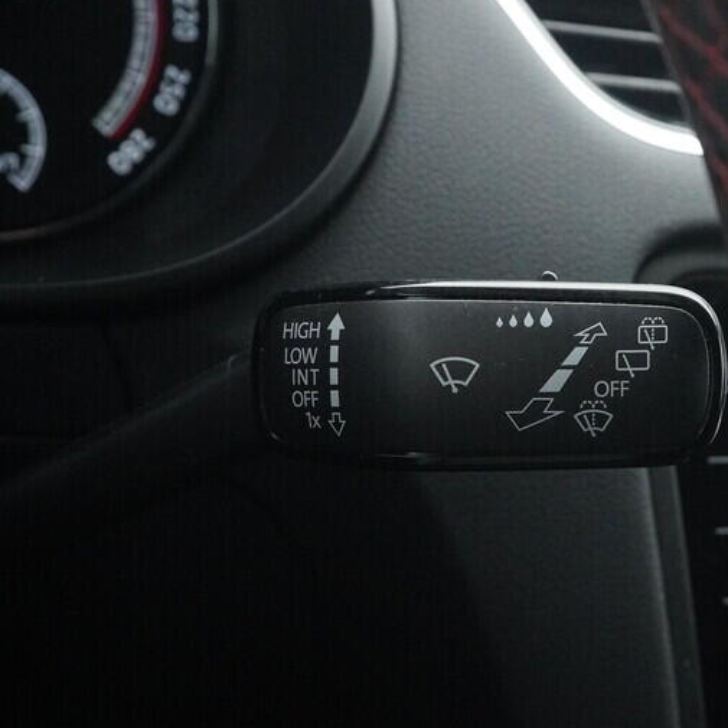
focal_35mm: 62
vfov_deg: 27.7
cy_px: 368
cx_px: 600
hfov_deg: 27.1
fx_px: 1475
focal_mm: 24
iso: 6400
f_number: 6.3
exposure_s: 1/250
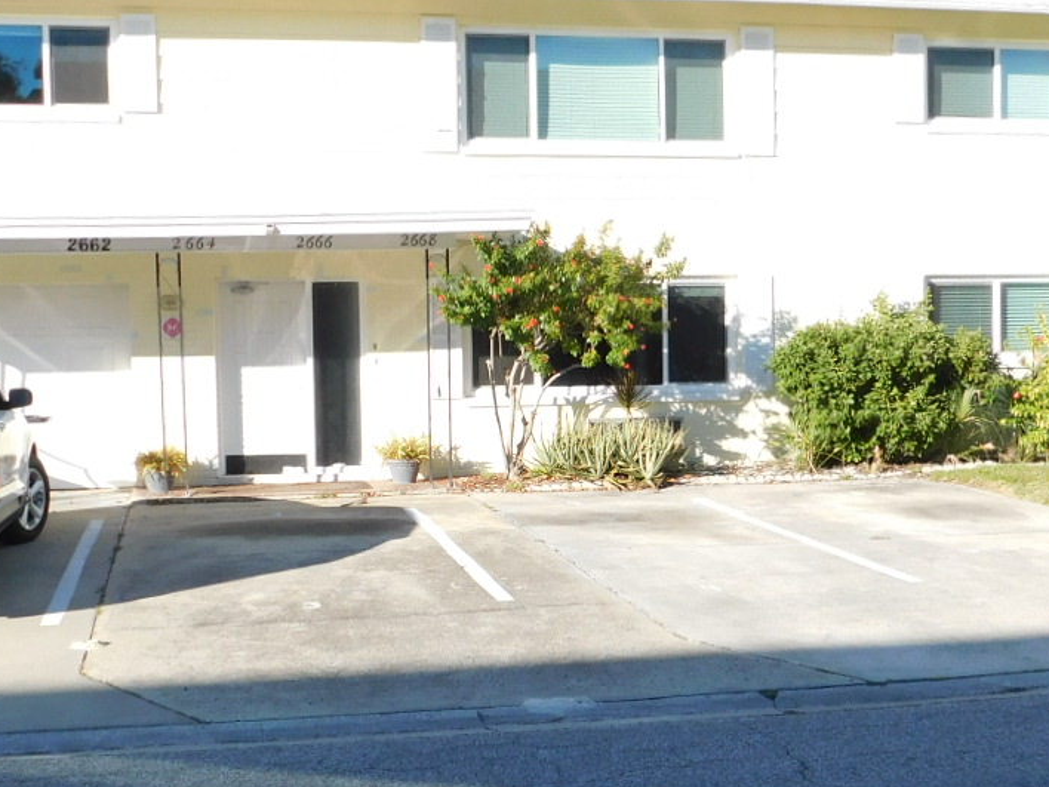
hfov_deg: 36.8
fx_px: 1576
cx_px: 501
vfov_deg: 27.9
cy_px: 485
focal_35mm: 52
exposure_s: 1/800
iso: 125
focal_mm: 4
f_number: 3
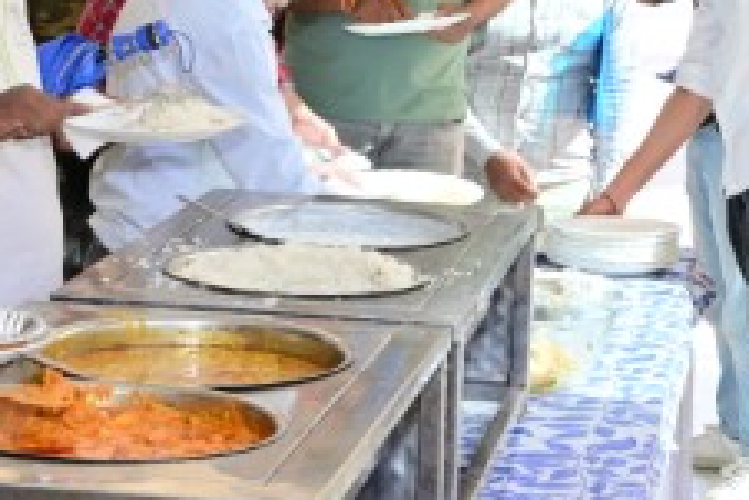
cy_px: 119
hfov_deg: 19.3
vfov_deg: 13.4
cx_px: -33
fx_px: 2123
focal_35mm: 102
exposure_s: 1/100
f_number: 10
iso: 1000
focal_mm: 32
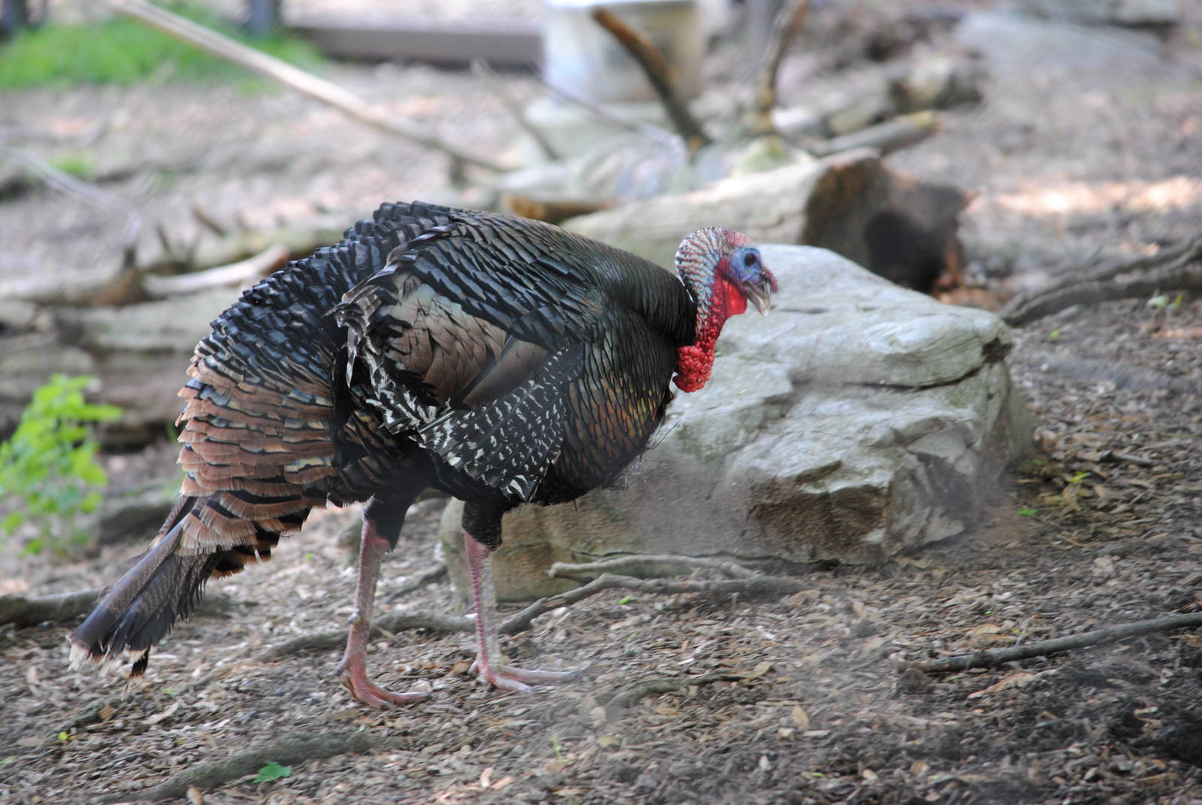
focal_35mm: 300
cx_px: 601
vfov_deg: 4.6
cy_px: 402
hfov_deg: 6.9
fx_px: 10028
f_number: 5
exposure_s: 1/60
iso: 400
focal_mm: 200
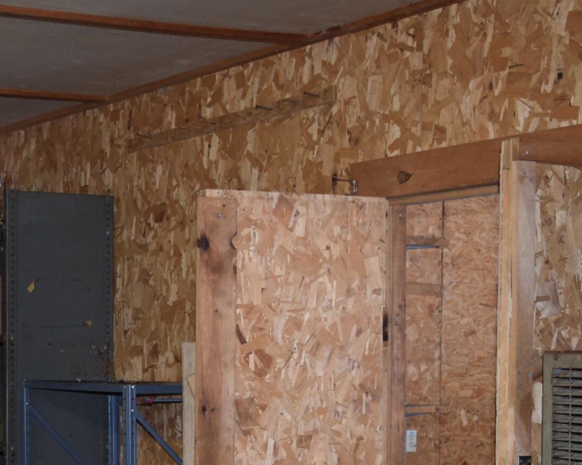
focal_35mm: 89
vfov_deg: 16.8
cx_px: 18
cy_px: 464
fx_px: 1538
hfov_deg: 20.8
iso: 800
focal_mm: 23
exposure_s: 1/80
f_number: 4.5
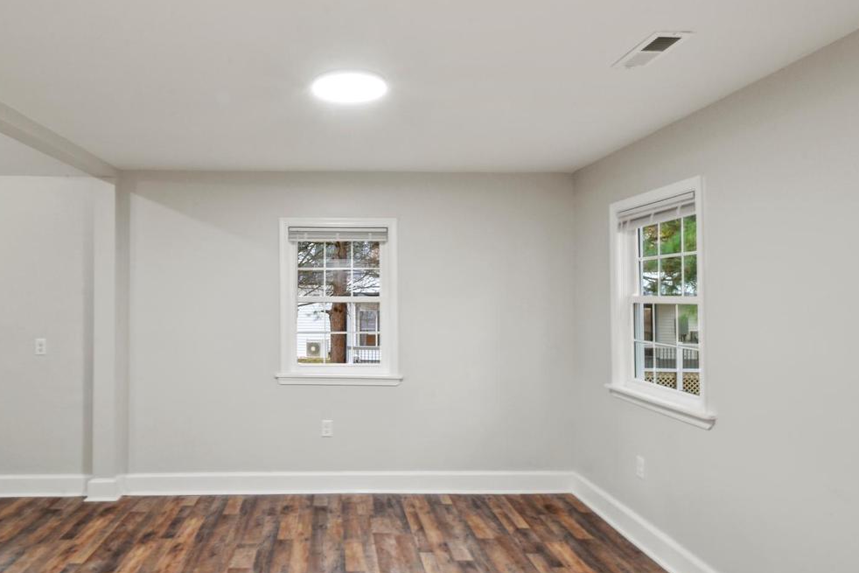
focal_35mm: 22
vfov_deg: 57.2
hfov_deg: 77.6
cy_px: 277
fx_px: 525
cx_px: 340
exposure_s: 8
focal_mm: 10
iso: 100
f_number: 22
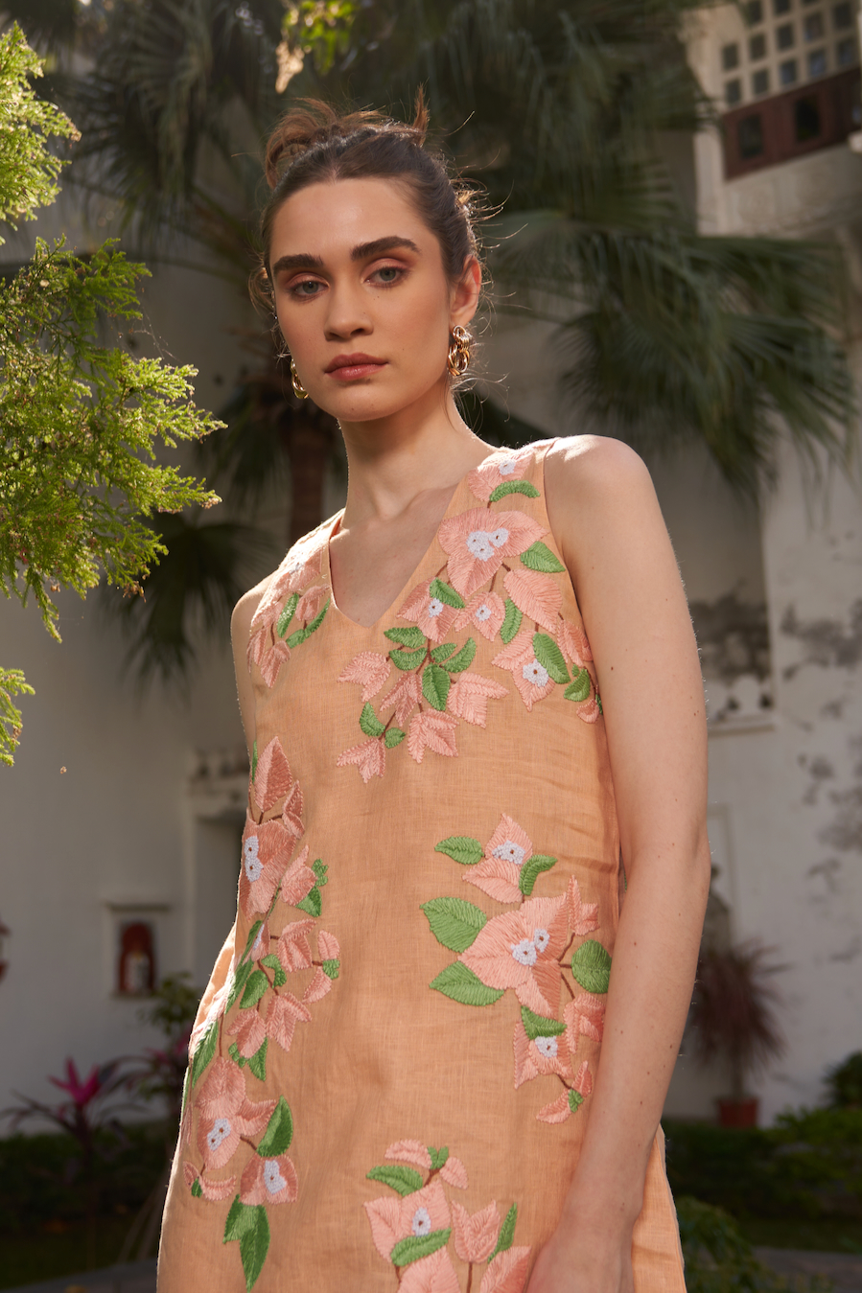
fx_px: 1329
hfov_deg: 35.9
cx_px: 431
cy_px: 646
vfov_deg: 51.9
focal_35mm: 37
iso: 50
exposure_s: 1/400
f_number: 2.8
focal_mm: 25
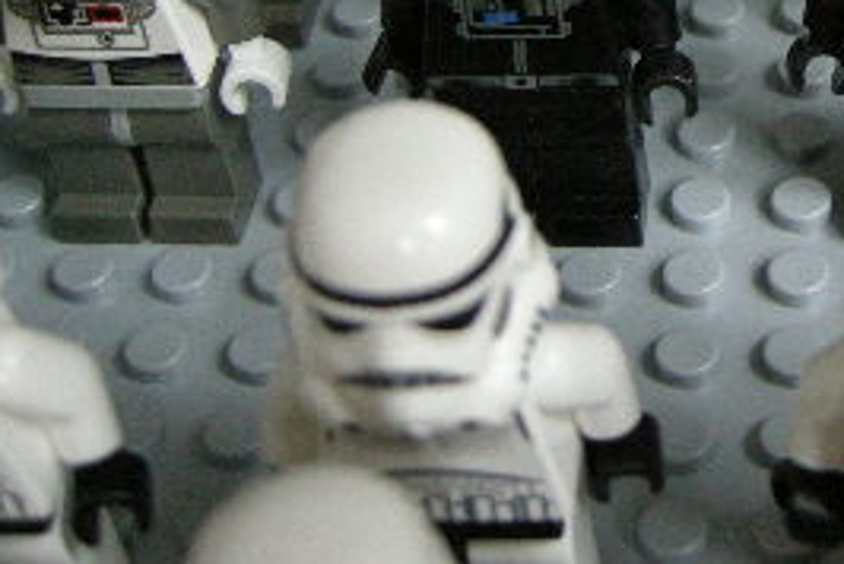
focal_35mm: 90
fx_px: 2112
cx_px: 952
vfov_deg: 14.7
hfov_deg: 21.3
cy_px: -111
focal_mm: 7.5
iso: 400
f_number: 2.7
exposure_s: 1/46.7
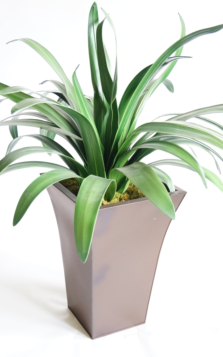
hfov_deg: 24.2
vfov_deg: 37.8
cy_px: 179
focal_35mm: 54
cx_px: 108
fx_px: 520
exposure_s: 1/60
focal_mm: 35
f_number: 4.5
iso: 2000
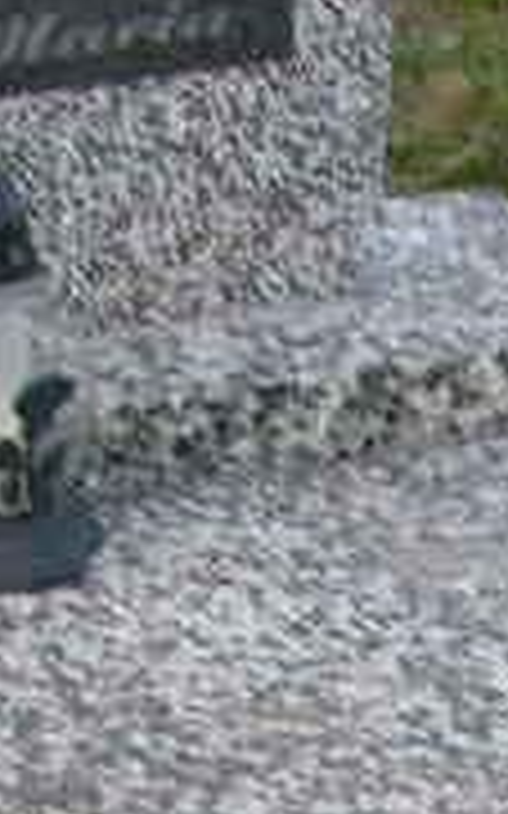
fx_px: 4656
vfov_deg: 9.7
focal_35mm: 210
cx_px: 607
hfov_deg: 6.2
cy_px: 1237
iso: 76
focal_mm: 8.9
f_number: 2.8
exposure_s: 1/30.2
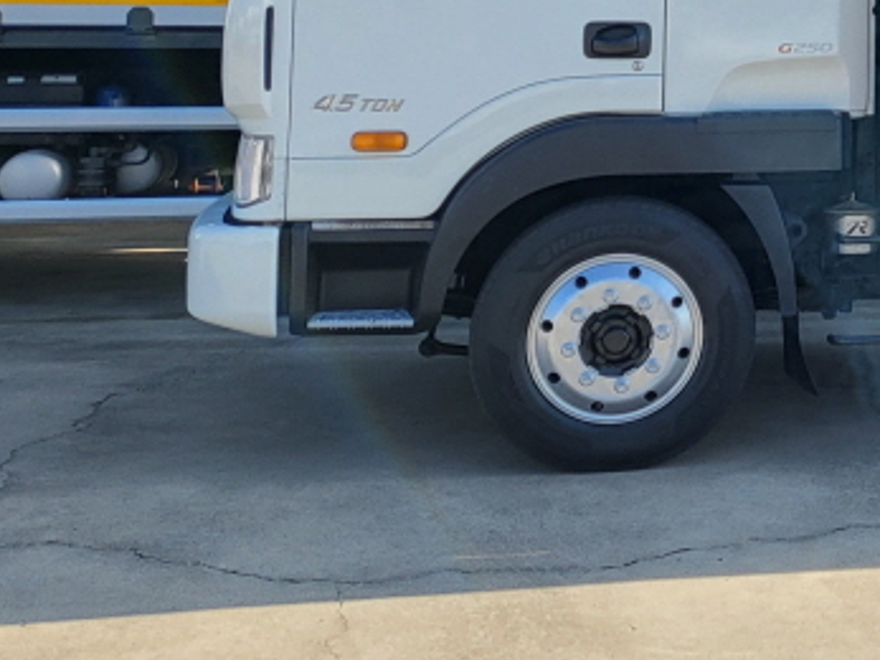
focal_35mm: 75
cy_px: -112
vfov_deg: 18.7
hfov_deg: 22.2
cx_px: 1258
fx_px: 1906
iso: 50
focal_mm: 4.25
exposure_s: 1/942
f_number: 1.8
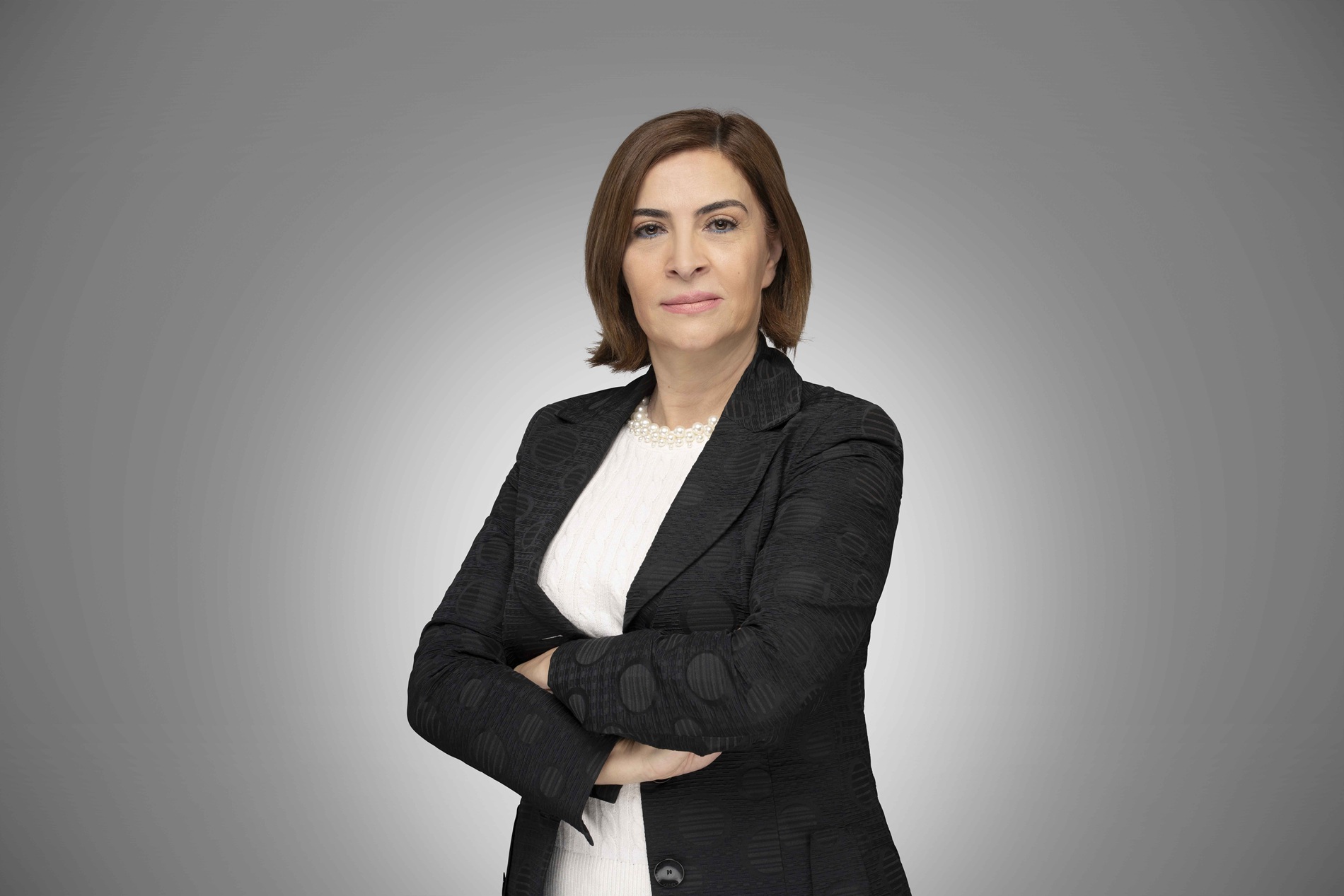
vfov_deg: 16.1
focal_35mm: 85
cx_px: 672
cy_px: 448
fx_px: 3173
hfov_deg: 23.9
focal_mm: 85
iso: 160
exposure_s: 1/160
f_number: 8
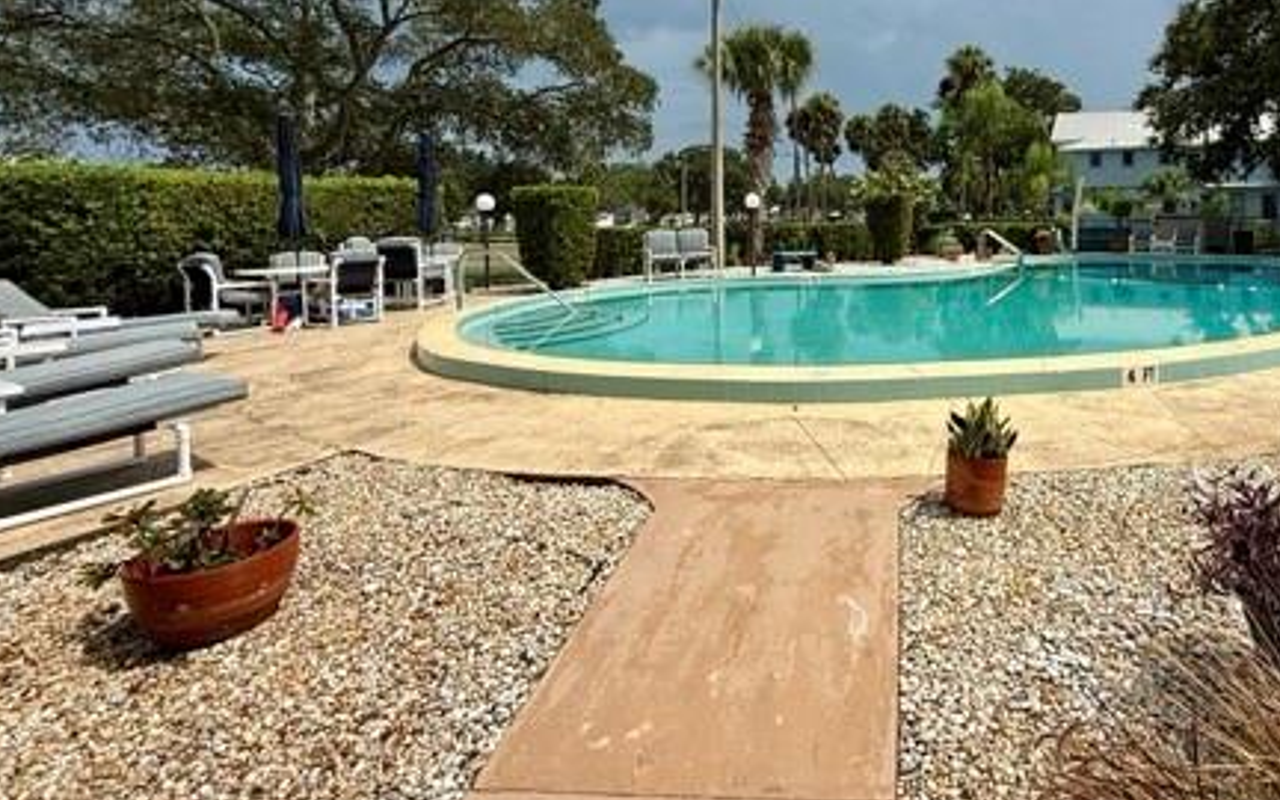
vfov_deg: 53.3
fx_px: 767
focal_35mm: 22
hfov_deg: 76.7
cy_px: 231
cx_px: 868
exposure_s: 1/4149
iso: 50
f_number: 2.2
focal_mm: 2.22
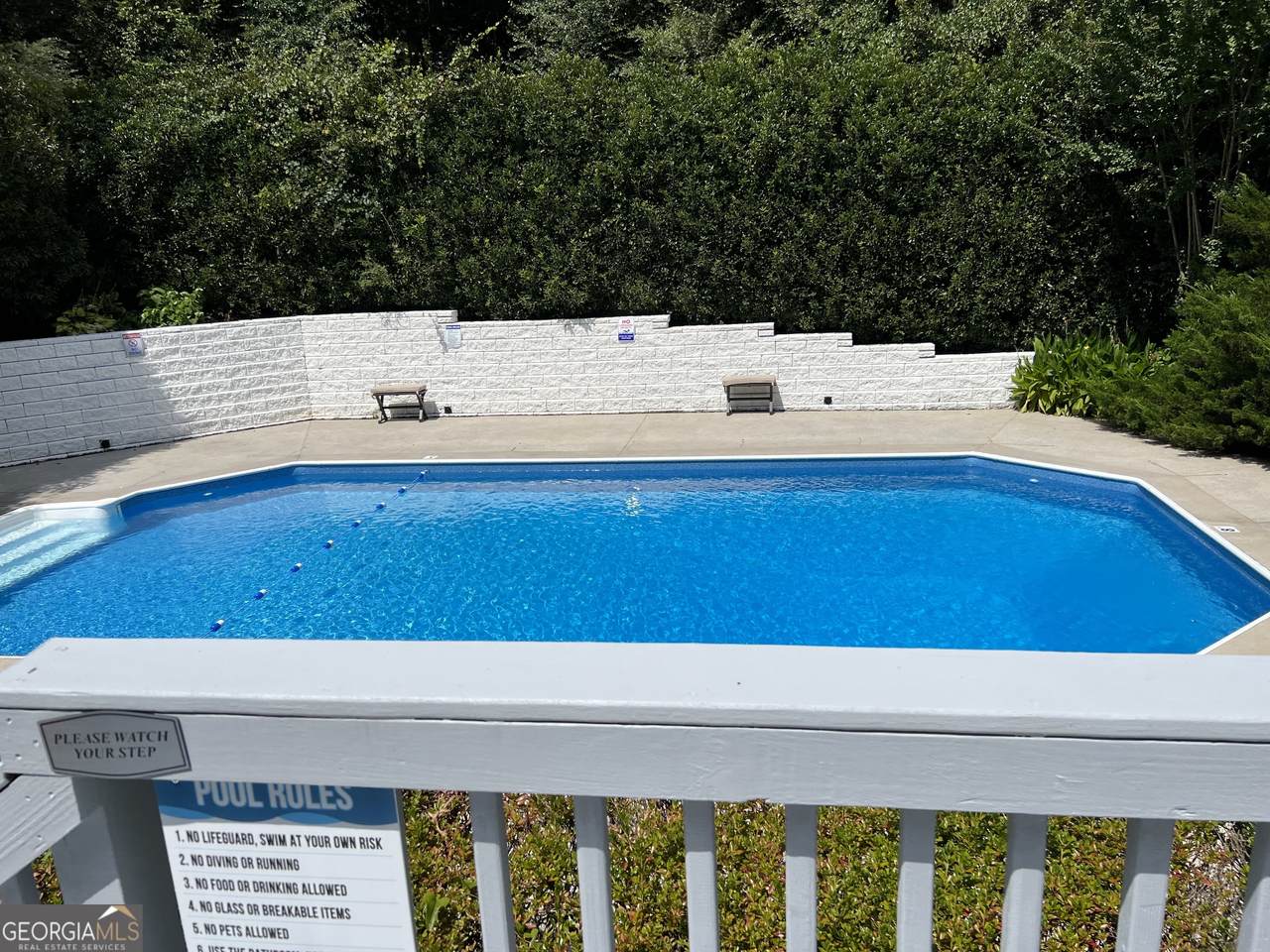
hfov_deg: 67.3
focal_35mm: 26
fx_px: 954
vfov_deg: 53.1
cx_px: 635
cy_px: 476
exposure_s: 1/10309
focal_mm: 5.7
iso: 50
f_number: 1.5
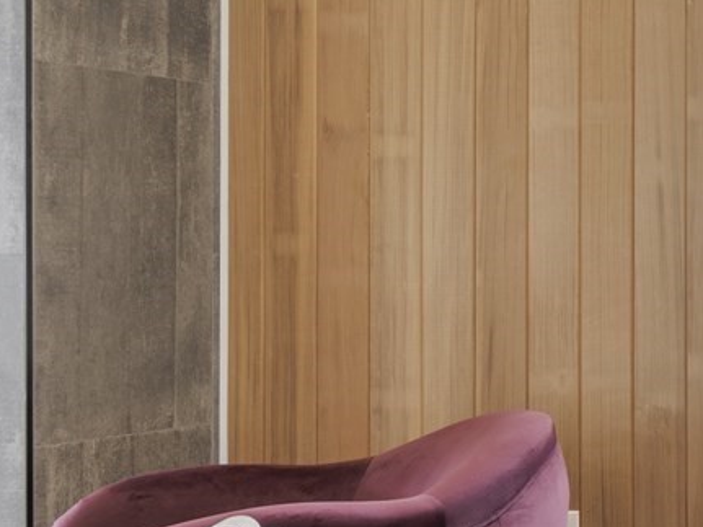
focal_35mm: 64
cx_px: 1398
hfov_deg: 19.0
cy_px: 265
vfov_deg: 22.9
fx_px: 1299
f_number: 5.6
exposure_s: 1/13
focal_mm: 14
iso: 100
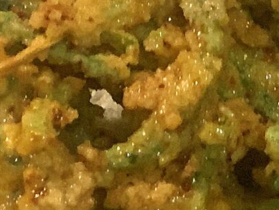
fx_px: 2662
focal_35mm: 330
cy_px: -220
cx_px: -251
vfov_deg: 4.4
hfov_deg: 5.9
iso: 125
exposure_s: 1/50
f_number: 2.4
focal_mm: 6
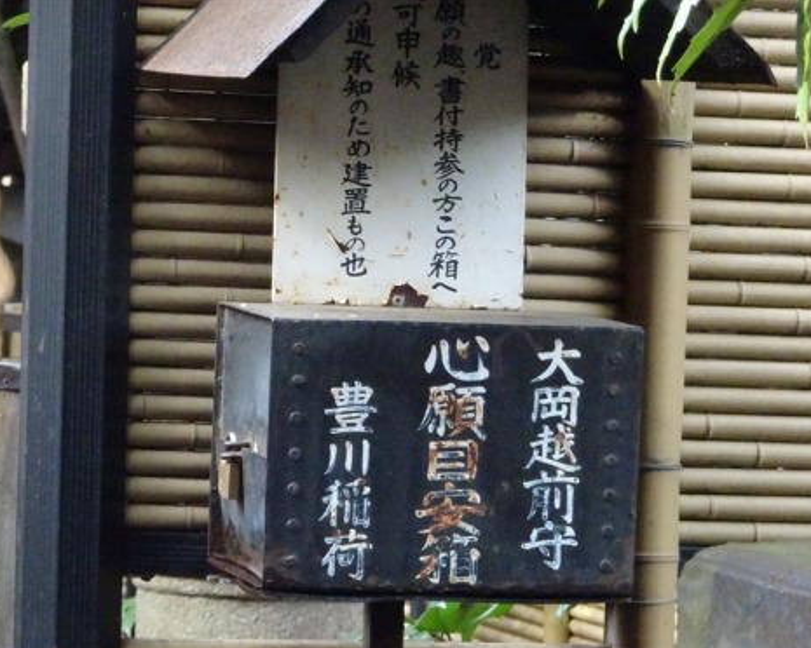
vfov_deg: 6.6
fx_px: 5665
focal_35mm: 236
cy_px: 325
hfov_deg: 8.2
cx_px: 396
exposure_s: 1/200
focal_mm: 38.47
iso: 3200
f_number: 6.3
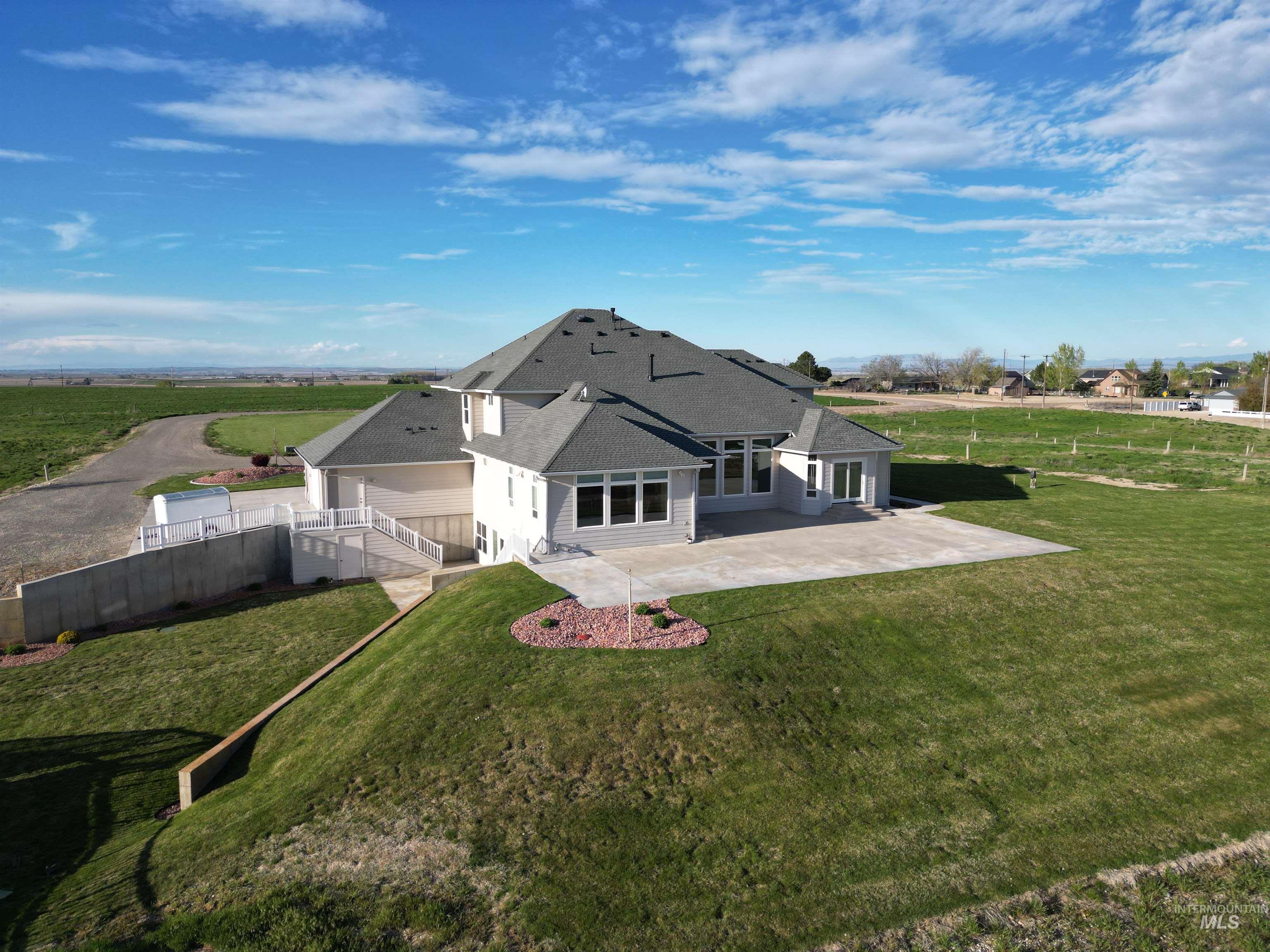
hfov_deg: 71.6
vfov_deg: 56.8
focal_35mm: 24
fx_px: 881
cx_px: 635
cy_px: 476
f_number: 1.7
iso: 100
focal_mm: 6.72
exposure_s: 1/2500
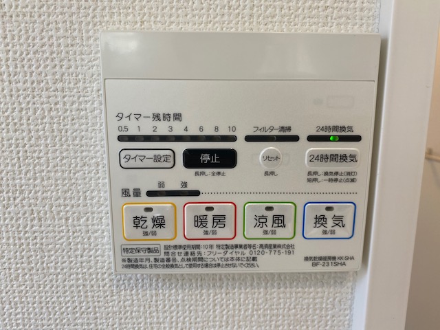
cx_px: 220
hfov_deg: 67.3
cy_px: 165
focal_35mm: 26
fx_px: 330
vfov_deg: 53.1
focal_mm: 4.25
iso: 64
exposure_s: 1/122
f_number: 1.8
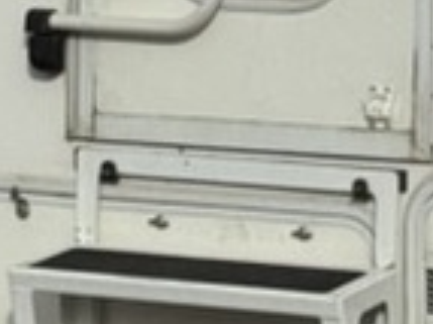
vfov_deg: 4.4
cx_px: 587
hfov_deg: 5.9
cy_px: -357
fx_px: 4199
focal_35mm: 336
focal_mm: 6.76
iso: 64
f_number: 1.78
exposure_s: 1/12500
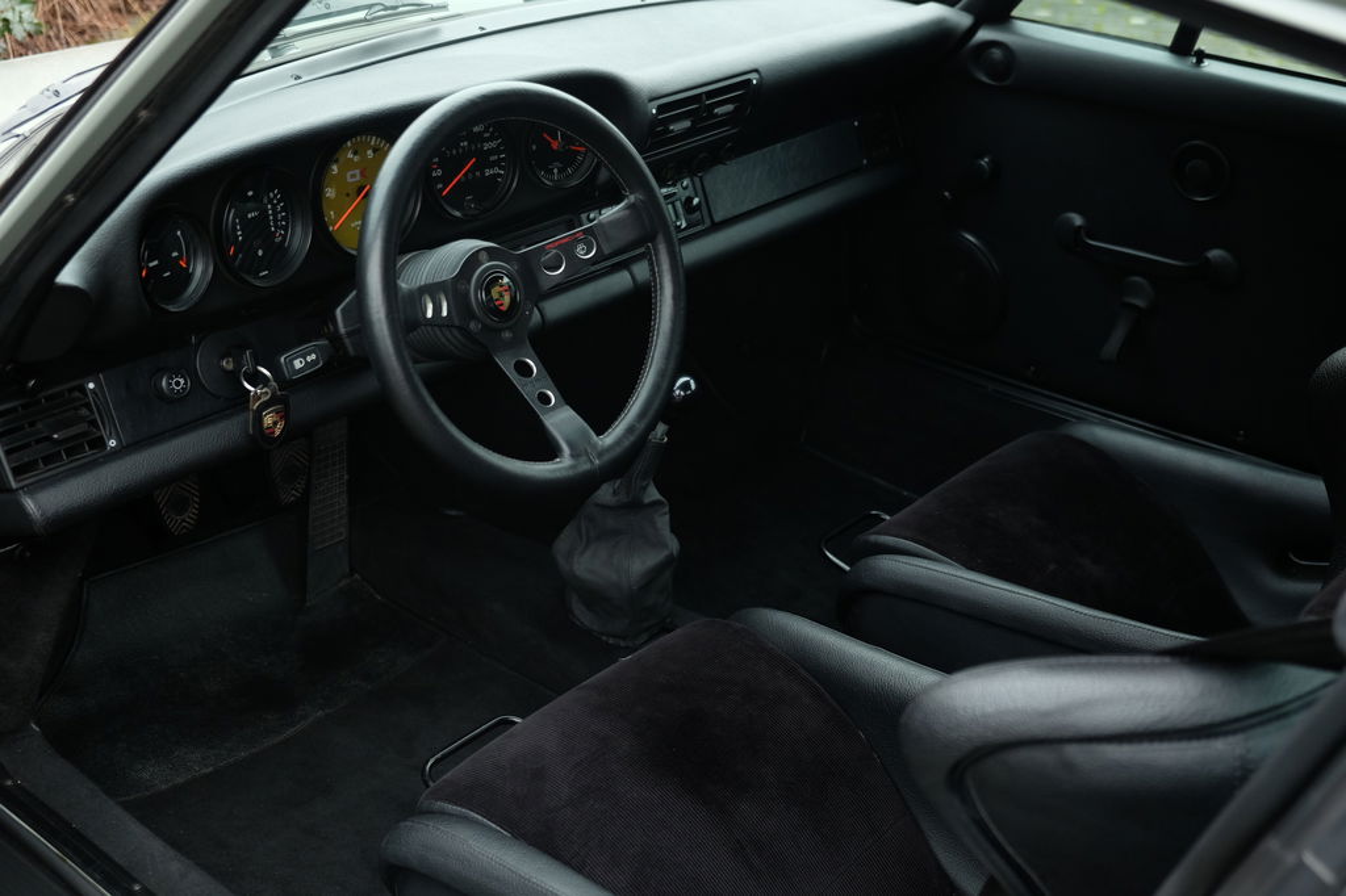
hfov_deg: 45.4
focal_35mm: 43
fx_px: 1607
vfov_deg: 31.2
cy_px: 448
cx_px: 673
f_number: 3.2
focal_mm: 28.9
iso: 500
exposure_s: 1/60
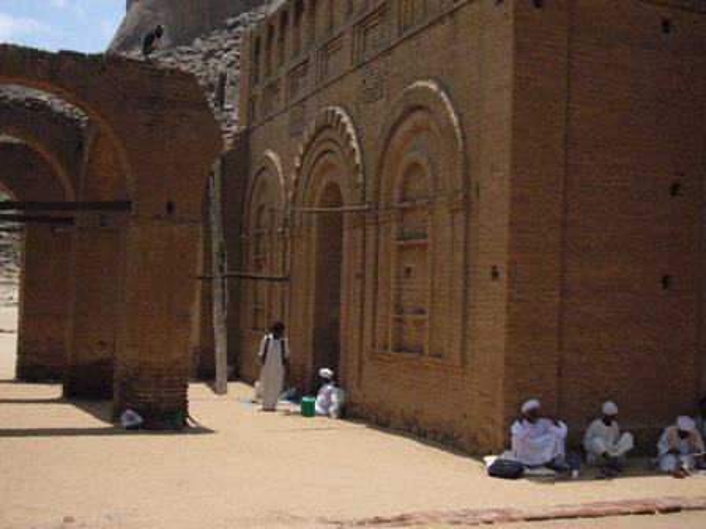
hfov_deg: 38.9
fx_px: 999
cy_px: 264
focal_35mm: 49
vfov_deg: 29.7
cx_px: 353
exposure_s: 1/1600
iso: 400
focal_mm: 8.1
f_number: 7.1
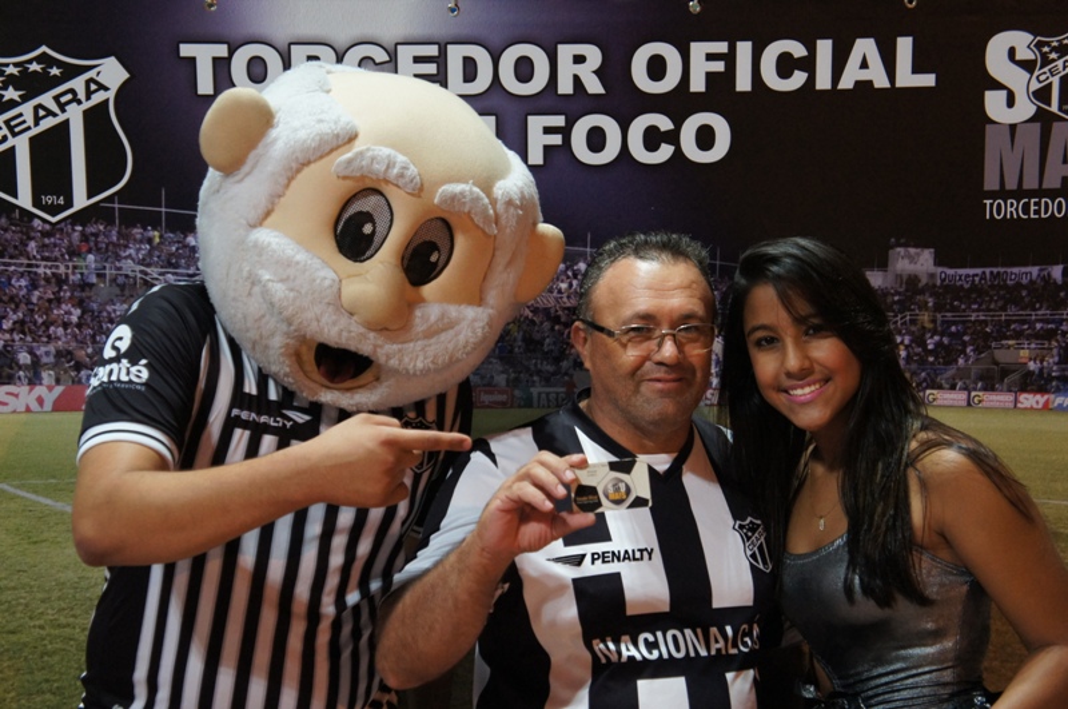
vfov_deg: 22.0
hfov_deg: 32.7
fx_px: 1822
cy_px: 354
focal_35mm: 62
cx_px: 534
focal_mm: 41
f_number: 4.5
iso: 1600
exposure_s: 1/30
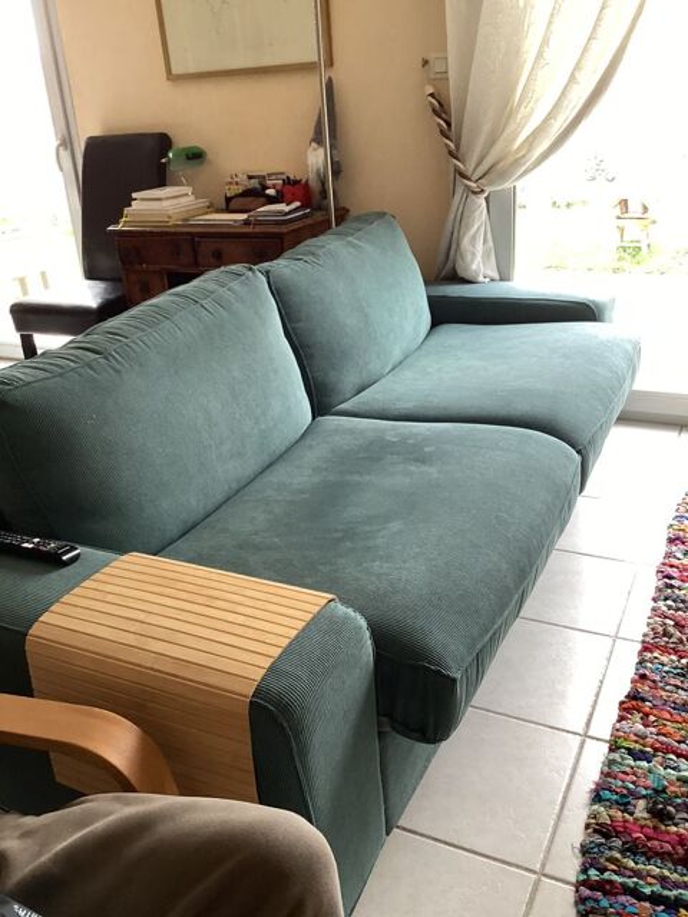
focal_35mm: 31
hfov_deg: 45.4
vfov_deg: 58.4
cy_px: 458
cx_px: 344
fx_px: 822
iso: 100
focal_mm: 3.3
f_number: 2.4
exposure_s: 1/60
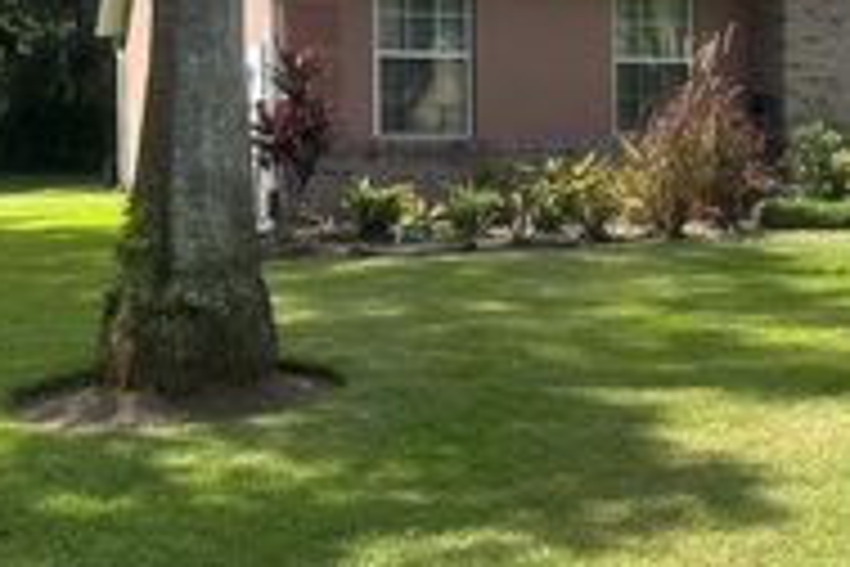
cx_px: 810
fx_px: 1558
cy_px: 151
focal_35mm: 66
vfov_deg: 20.5
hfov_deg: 28.9
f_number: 1.78
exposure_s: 1/2110
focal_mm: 6.86
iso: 80
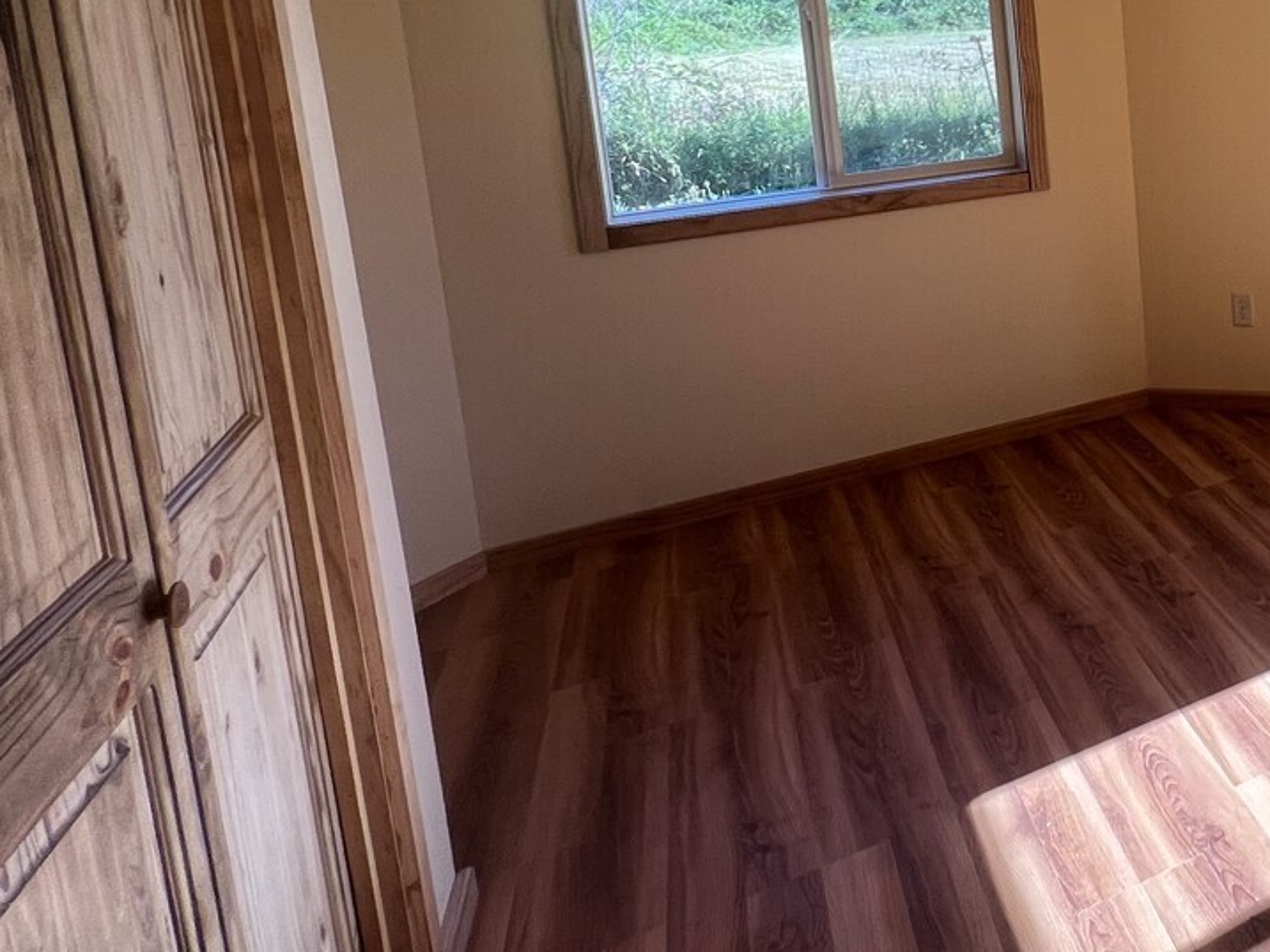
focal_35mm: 29
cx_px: 1403
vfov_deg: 44.1
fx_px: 1064
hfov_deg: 45.7
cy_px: 99
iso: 32
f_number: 1.8
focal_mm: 1.57
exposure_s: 1/99
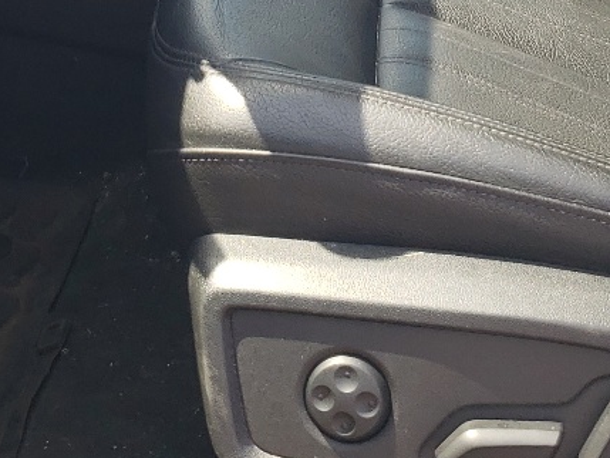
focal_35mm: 97
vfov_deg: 14.3
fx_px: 1710
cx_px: 246
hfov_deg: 20.2
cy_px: -228
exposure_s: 1/385
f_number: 1.5
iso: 50
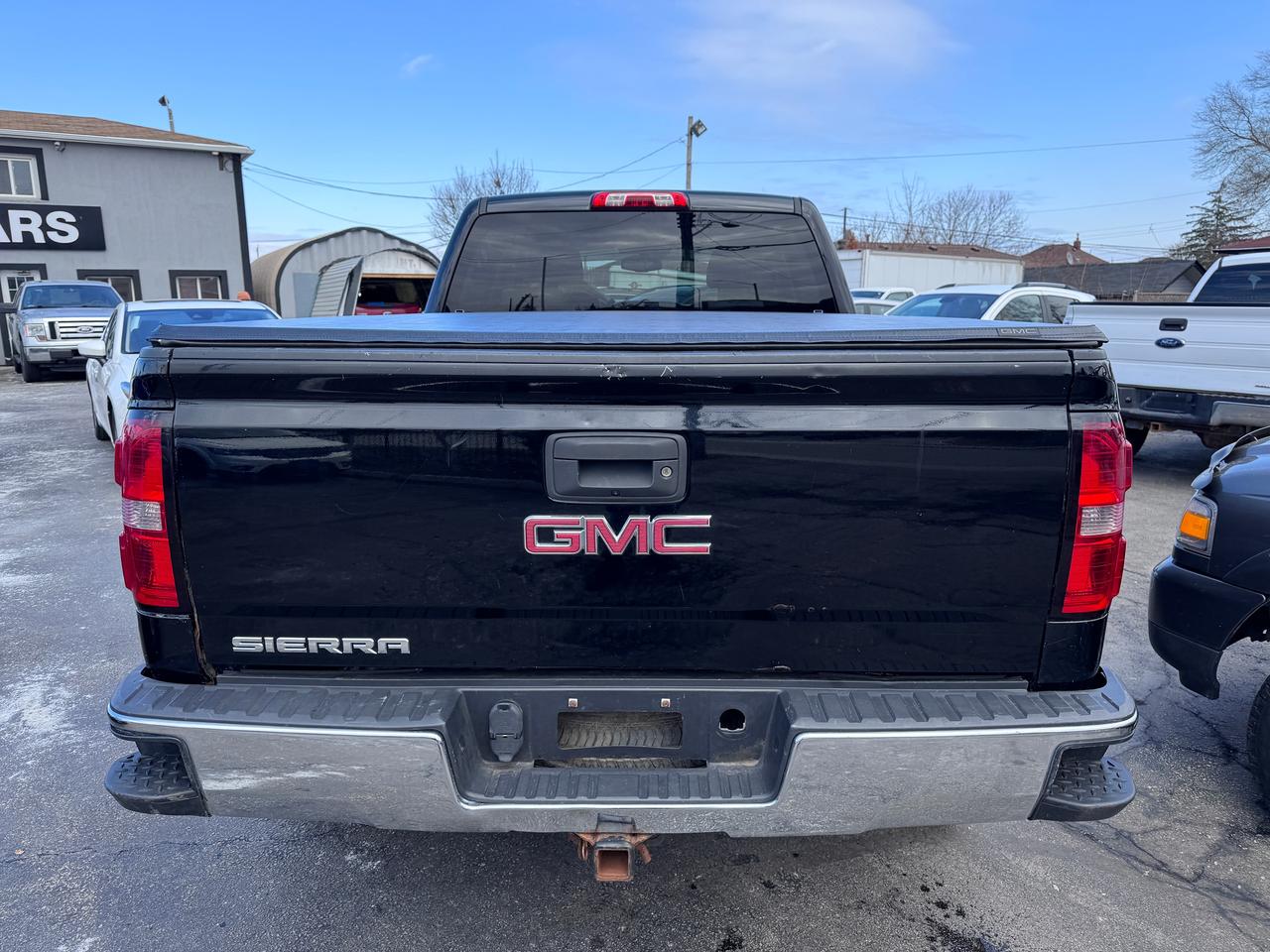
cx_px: 635
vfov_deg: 56.8
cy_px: 476
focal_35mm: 24
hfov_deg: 71.6
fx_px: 881
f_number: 1.78
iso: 80
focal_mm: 6.76
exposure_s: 1/1311
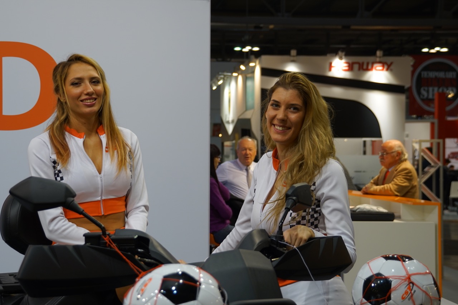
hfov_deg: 27.0
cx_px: 229
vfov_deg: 18.2
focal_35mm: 75
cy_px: 152
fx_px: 954
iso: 250
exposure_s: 1/80
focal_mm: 50
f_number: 5
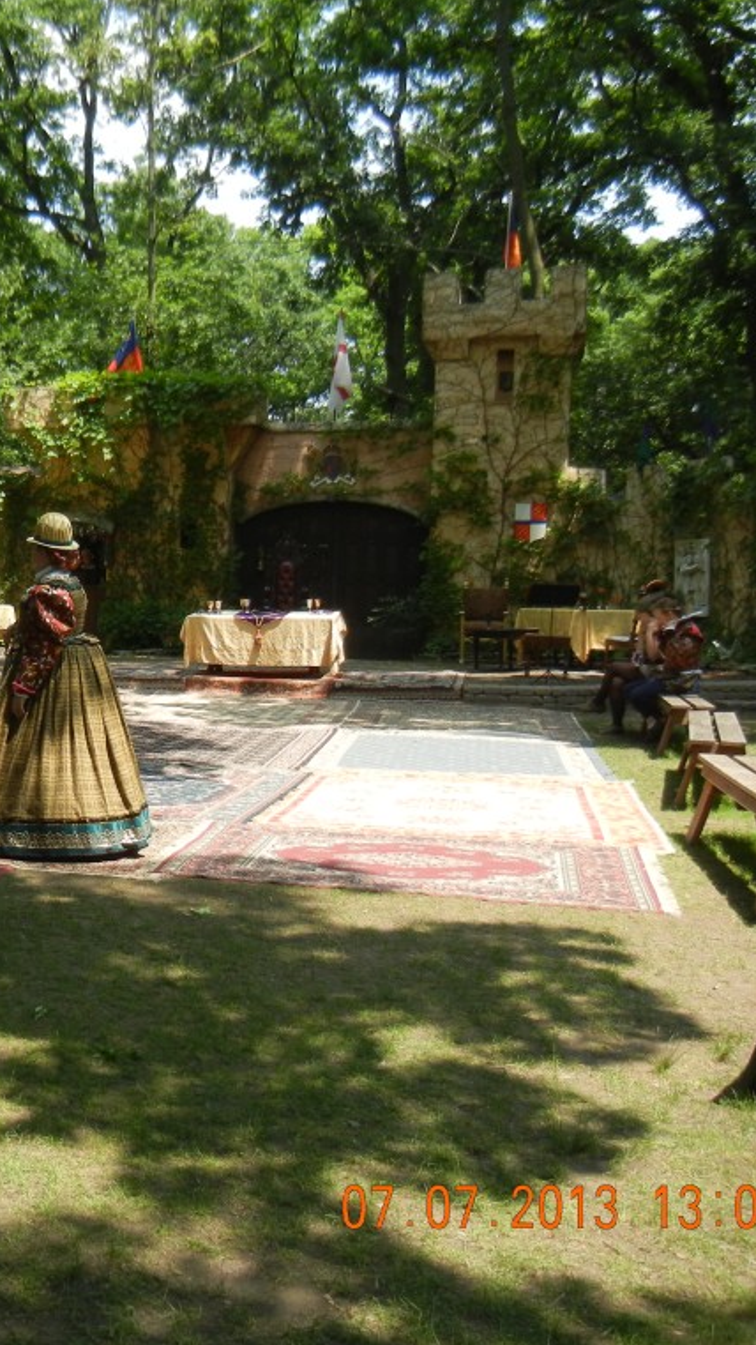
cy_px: 670
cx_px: -7
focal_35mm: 44
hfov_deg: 25.7
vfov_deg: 46.4
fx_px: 1568
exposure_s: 1/454
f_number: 3.5
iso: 160
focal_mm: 5.4
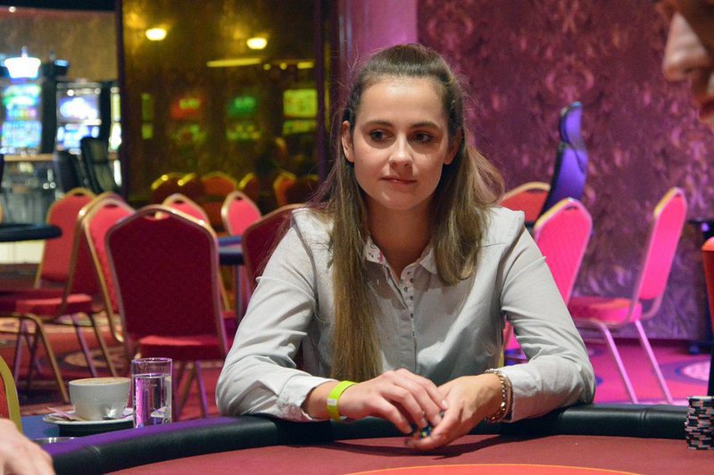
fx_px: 1843
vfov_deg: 14.7
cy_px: 238
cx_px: 357
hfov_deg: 21.9
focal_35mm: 93
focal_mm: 62
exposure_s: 1/20
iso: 6400
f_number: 5.3
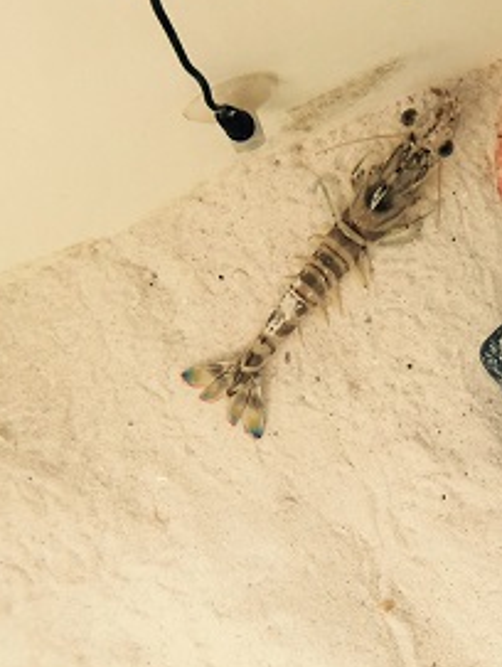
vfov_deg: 33.7
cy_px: 390
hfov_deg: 25.0
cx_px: 445
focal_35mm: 57
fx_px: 1100
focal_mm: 4.15
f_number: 2.2
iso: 32
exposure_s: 1/30
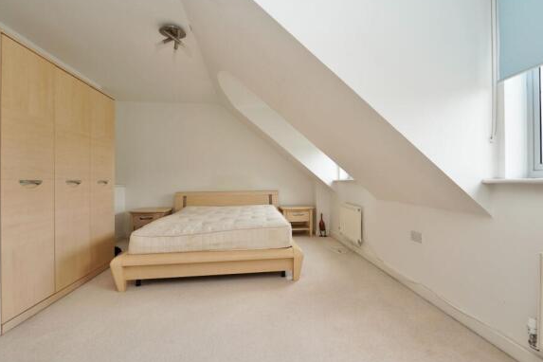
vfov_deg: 73.7
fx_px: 241
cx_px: 285
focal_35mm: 16
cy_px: 180
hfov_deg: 96.7
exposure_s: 1/60
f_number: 4
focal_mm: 14
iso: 200
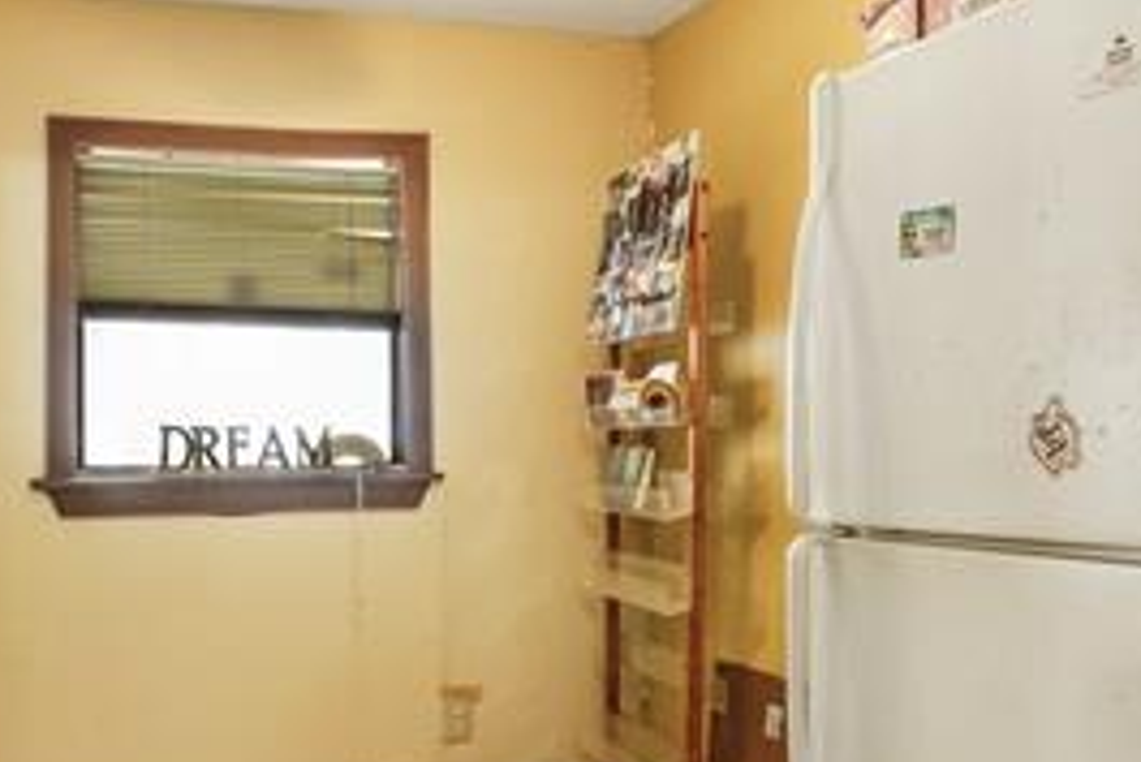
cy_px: 495
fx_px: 1300
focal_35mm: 41
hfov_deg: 46.9
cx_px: 413
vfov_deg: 32.5
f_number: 11
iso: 800
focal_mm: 17
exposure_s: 1.3
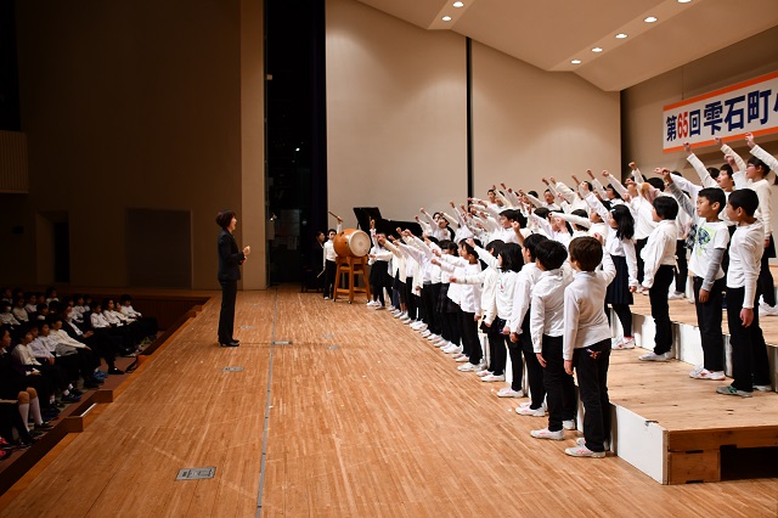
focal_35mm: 33
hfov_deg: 57.2
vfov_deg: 39.9
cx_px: 389
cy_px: 259
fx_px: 713
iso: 900
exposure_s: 1/125
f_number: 3.8
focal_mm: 22
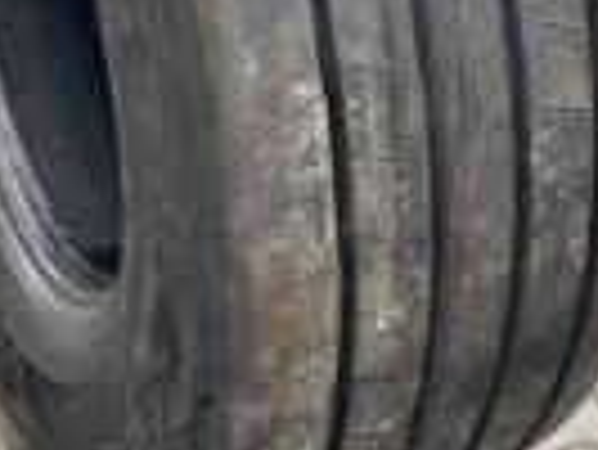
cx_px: 301
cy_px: -43
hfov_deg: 23.3
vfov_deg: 17.0
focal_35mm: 84
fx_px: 1452
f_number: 1.8
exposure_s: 1/122
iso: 50
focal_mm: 4.25
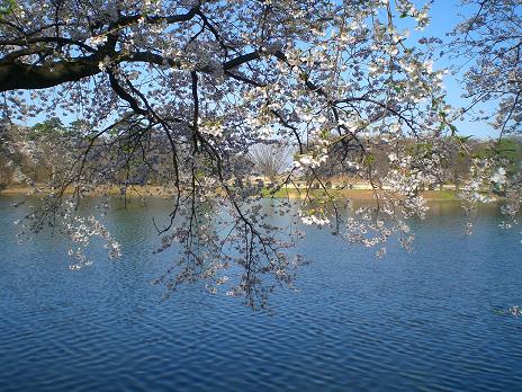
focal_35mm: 38
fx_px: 573
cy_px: 196
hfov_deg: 49.0
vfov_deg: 37.7
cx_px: 261
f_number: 4.4
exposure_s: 1/320
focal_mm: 6.3
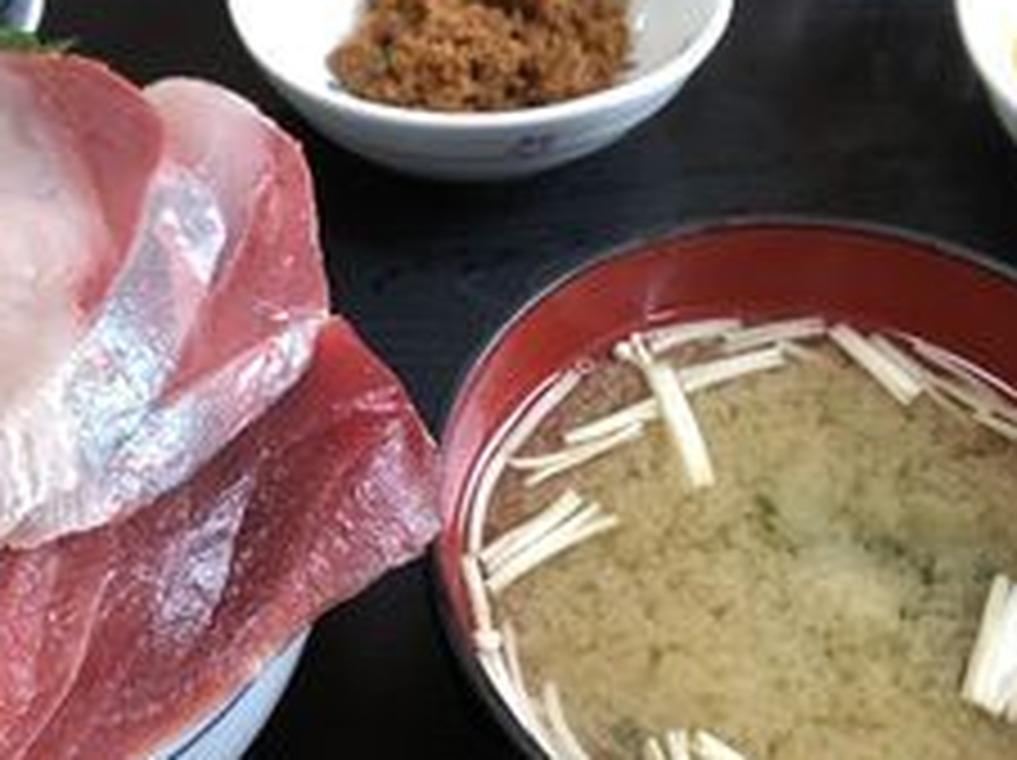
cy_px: 420
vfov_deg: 23.6
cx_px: 369
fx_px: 1820
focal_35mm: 62
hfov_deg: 31.1
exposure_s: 1/17
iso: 50
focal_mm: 3.99
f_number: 1.8
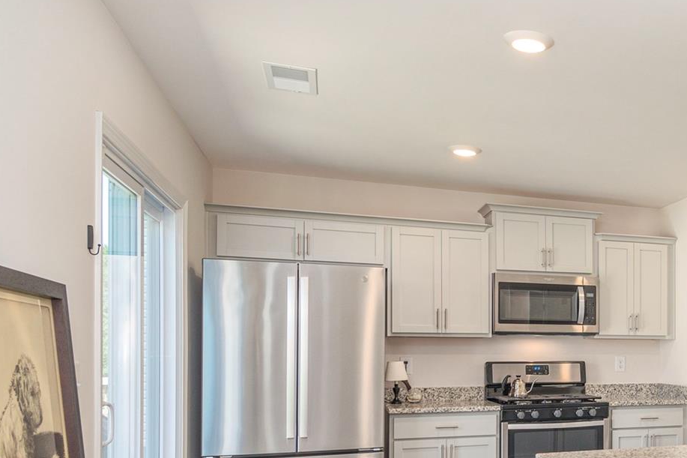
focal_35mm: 38
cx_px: 698
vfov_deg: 34.3
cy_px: 348
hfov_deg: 43.0
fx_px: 725
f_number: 7.1
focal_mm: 17
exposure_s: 1/60
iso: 320
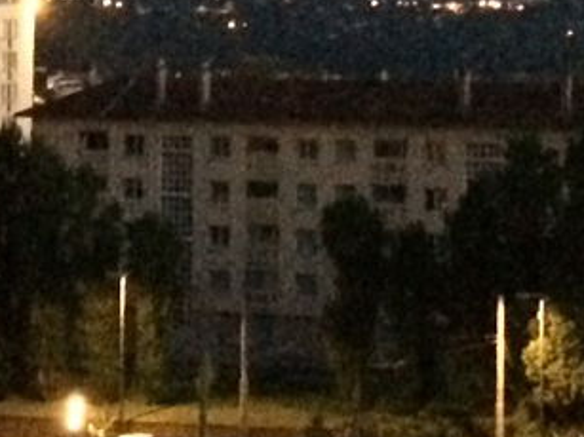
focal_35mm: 151
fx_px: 2546
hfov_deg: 13.0
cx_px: 129
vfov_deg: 9.7
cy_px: -57
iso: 2000
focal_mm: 4.15
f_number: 2.2
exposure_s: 1/17
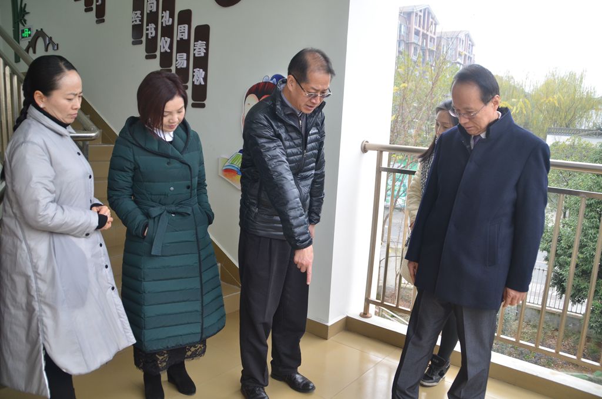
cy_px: 200
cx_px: 301
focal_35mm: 27
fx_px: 451
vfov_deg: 47.7
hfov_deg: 67.5
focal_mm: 18
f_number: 5
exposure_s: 1/100
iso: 400
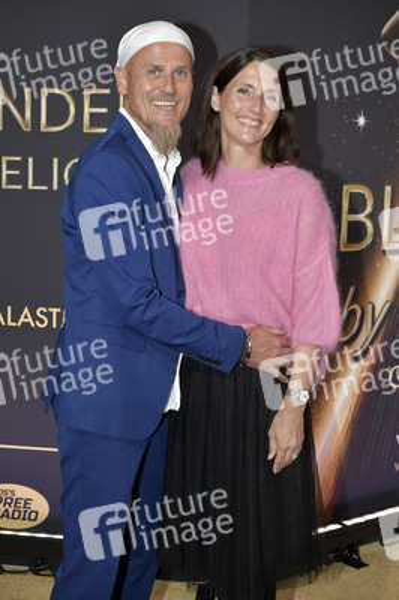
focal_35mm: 56
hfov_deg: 24.2
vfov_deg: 35.7
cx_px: 200
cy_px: 300
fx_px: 933
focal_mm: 56
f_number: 6.3
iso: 1250
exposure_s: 1/250
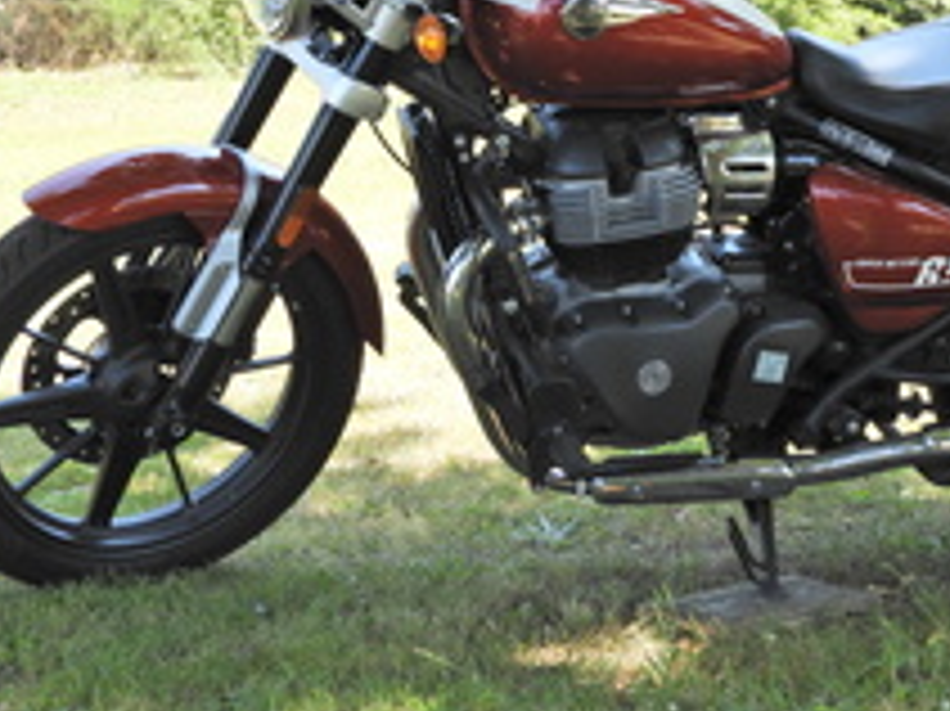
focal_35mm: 95
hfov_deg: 20.5
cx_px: 689
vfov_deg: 15.4
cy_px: 140
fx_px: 2606
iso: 100
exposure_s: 1/125
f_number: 4
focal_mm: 9
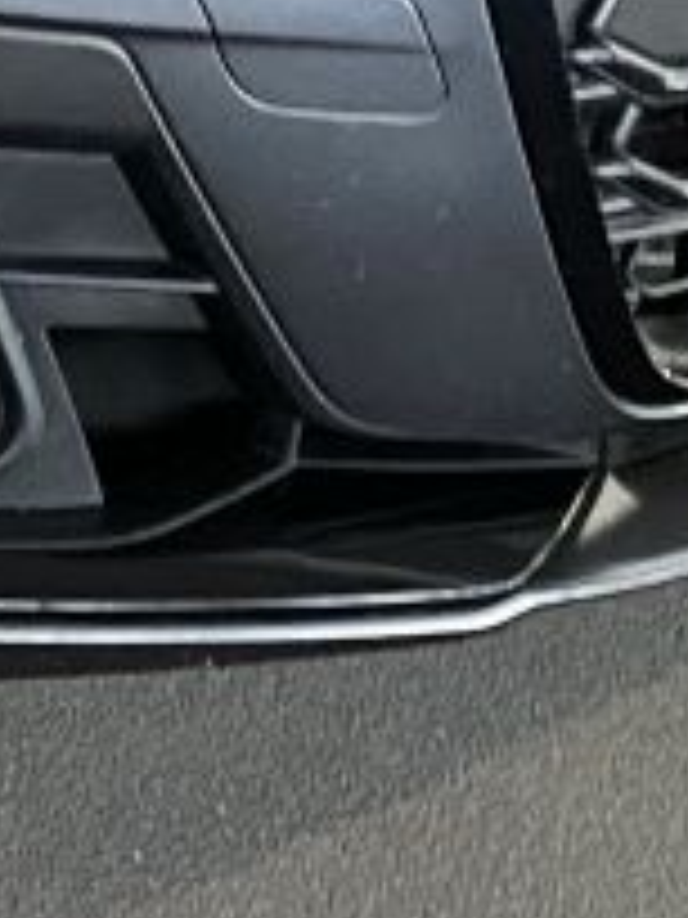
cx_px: -175
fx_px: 4320
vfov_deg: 11.3
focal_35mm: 163
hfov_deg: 9.0
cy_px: -738
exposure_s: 1/50
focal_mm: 4.25
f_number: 1.8
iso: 500
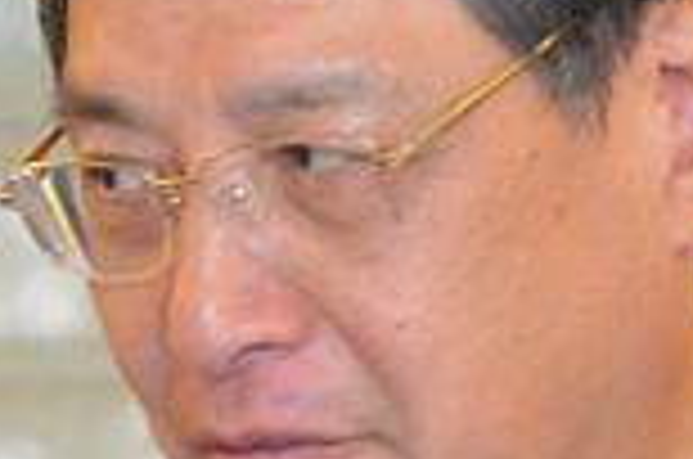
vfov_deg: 1.5
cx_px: 360
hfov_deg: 2.2
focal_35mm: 934
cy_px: 893
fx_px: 17942
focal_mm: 80
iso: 1600
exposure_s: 1/30
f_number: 5.3
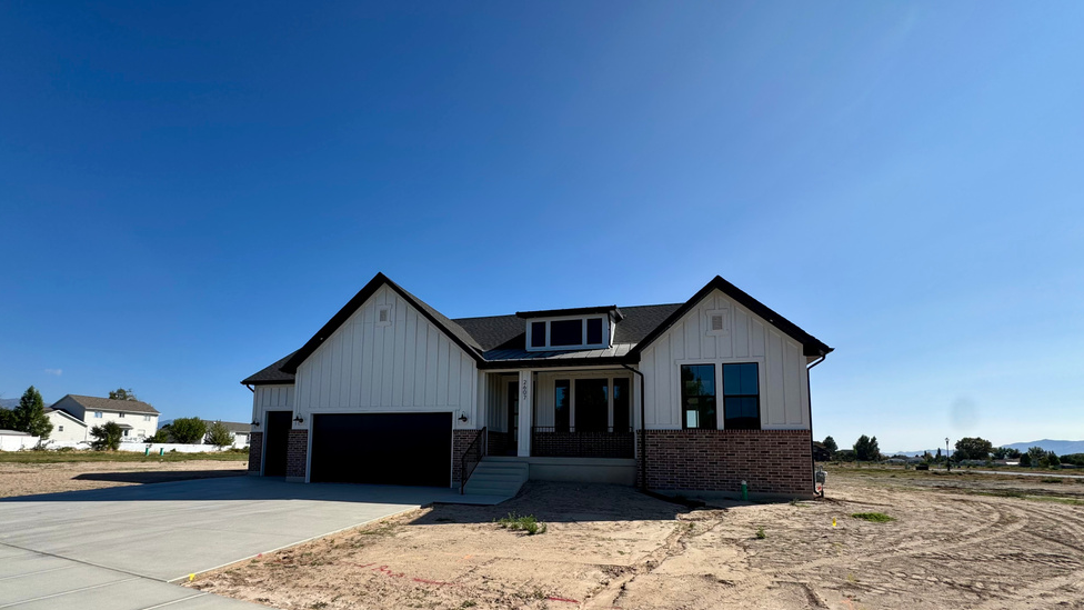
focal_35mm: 16
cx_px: 521
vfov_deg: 65.2
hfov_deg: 99.3
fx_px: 460
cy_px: 409
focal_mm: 2.22
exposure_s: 1/1748
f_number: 2.2
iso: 50
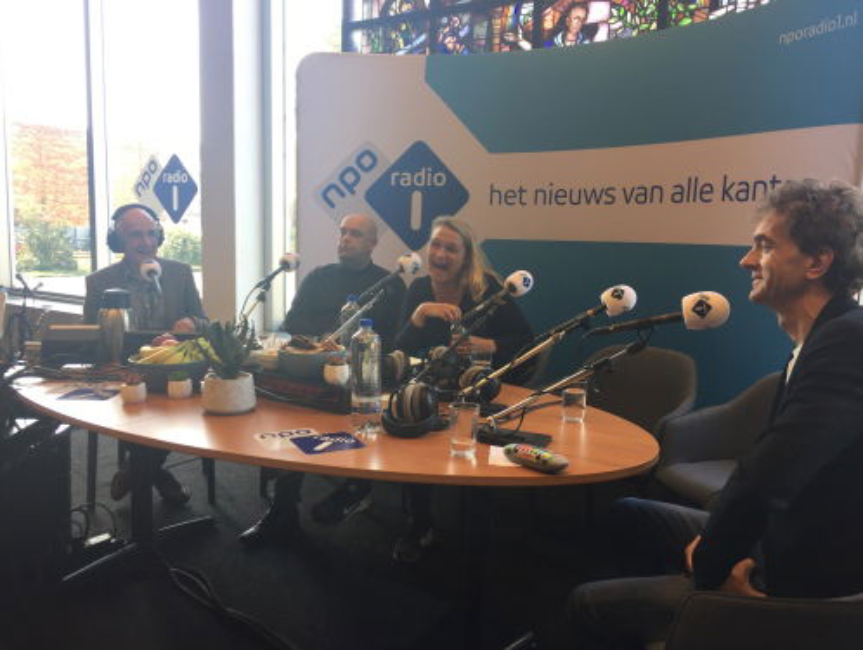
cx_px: 432
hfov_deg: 61.6
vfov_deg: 48.3
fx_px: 724
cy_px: 325
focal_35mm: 29
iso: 32
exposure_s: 1/50
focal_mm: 4.15
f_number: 2.2
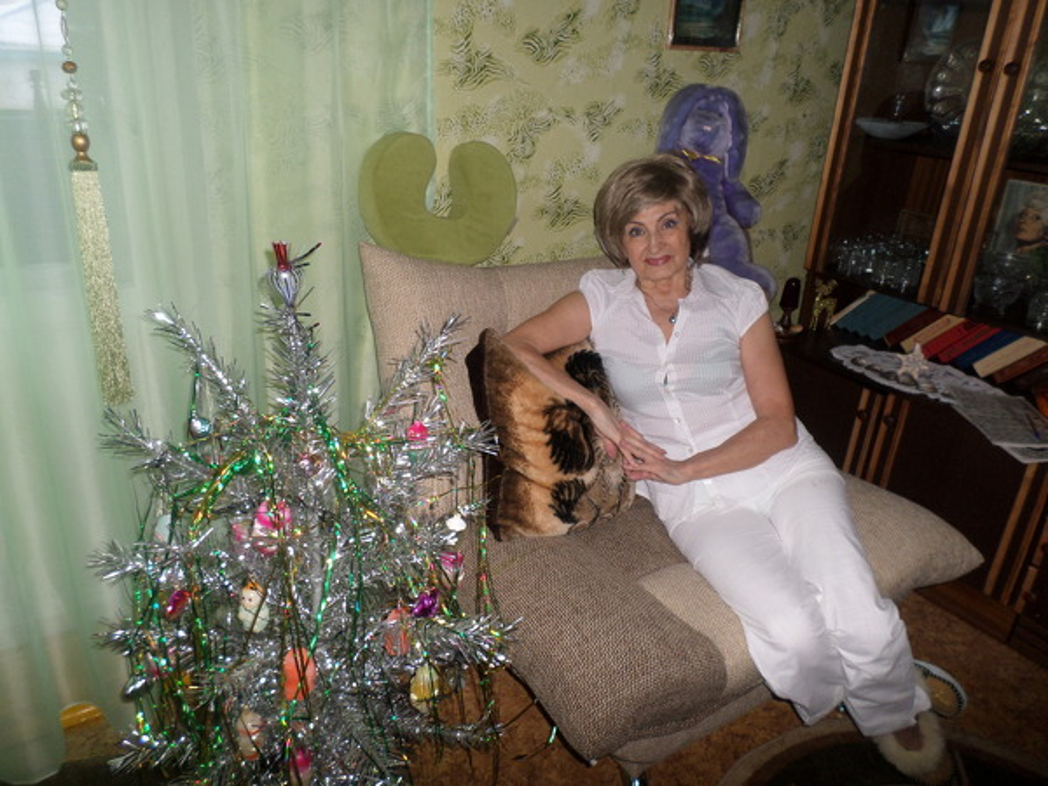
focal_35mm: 25
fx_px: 757
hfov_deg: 69.4
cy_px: 393
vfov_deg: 54.9
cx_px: 524
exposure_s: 1/30
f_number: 2.5
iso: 100
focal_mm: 4.5
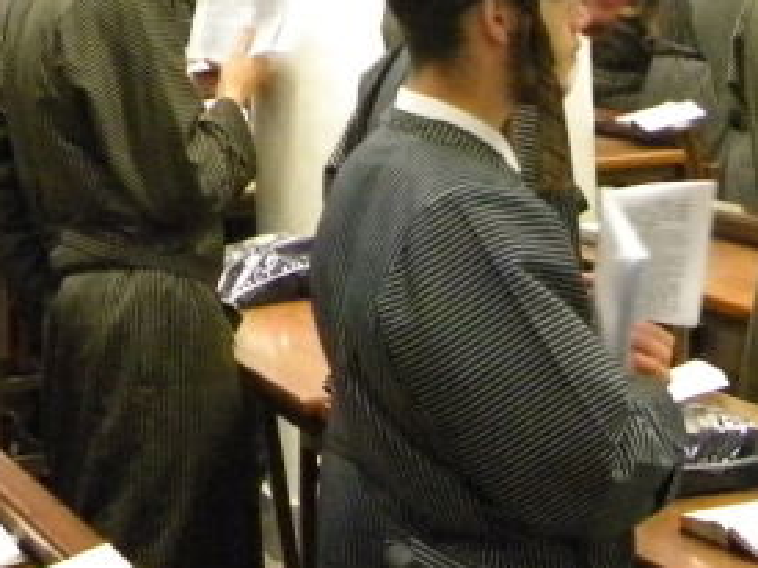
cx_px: 1050
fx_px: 2933
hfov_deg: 14.0
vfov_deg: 11.0
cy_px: 58
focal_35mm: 134
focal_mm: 6.4
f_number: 3.7
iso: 800
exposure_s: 1/67.8
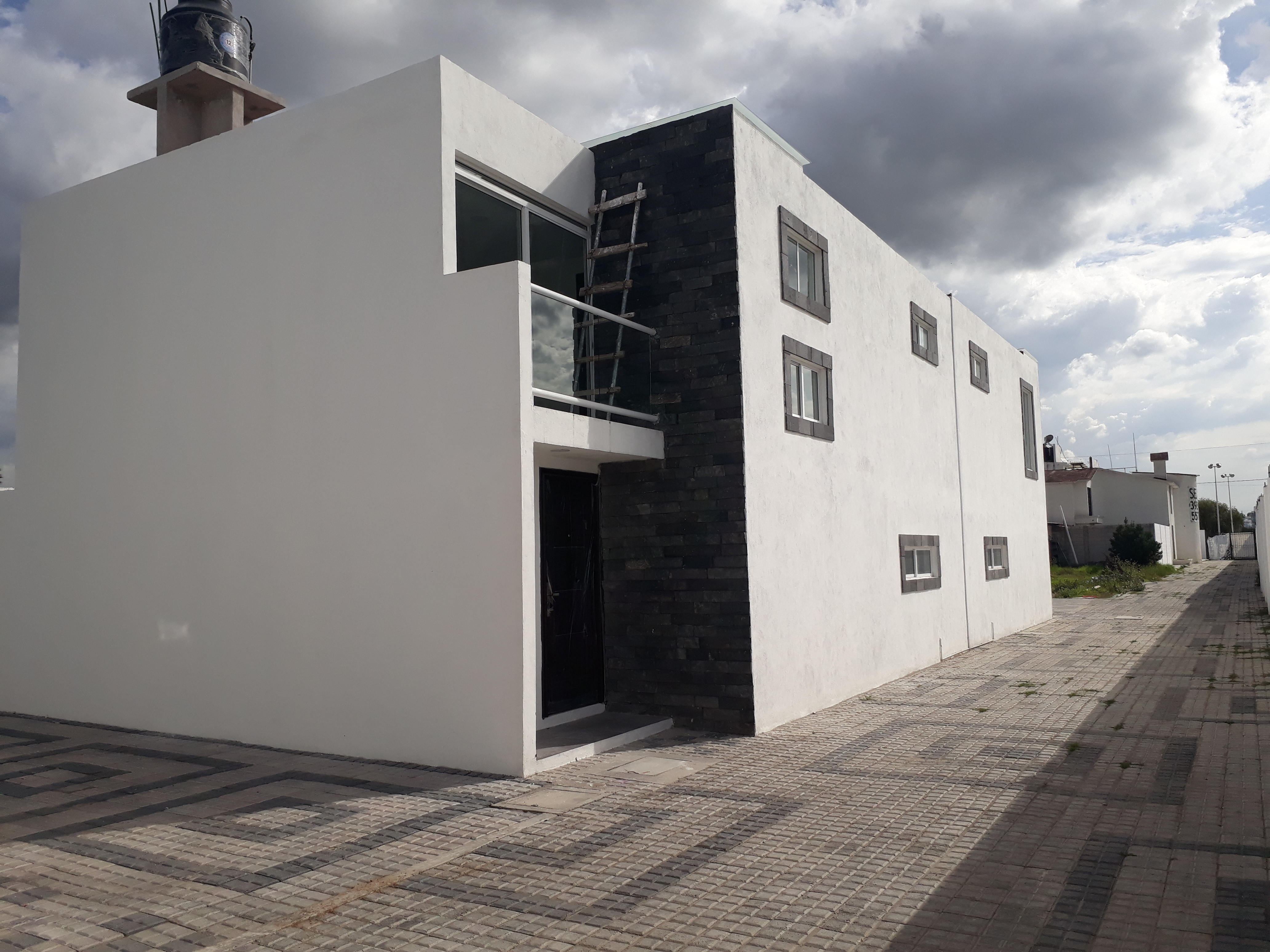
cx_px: 635
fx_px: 991
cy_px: 476
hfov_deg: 65.3
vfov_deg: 51.4
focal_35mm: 27
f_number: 1.9
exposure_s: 1/3049
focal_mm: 3.6
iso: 40
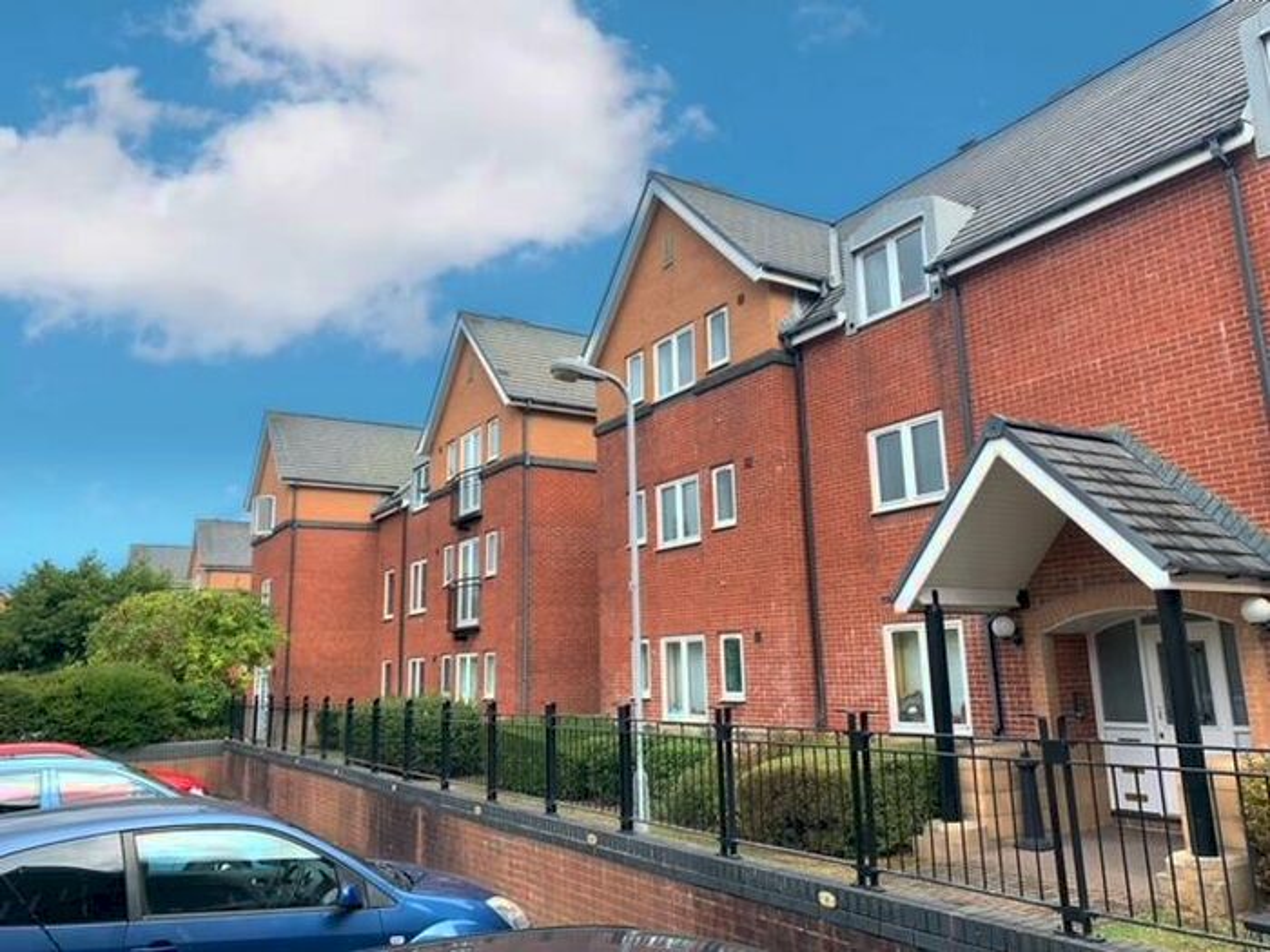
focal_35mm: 26
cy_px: 476
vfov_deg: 53.1
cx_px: 635
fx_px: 954
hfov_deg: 67.3
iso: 25
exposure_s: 1/474
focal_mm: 4.25
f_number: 1.8
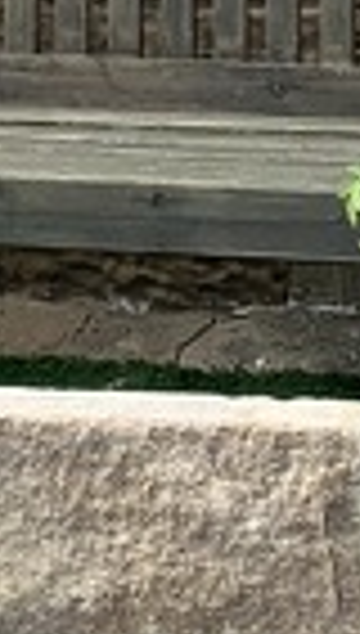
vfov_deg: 9.5
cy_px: -818
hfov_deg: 5.9
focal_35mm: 205
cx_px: -225
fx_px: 3456
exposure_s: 1/623
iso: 25
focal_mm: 4.25
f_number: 1.8
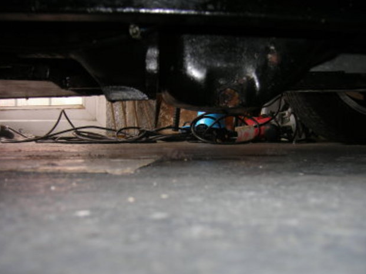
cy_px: 140
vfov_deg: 38.7
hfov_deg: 50.1
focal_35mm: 37
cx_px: 184
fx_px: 391
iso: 100
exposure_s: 1/60
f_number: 2.8
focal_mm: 60
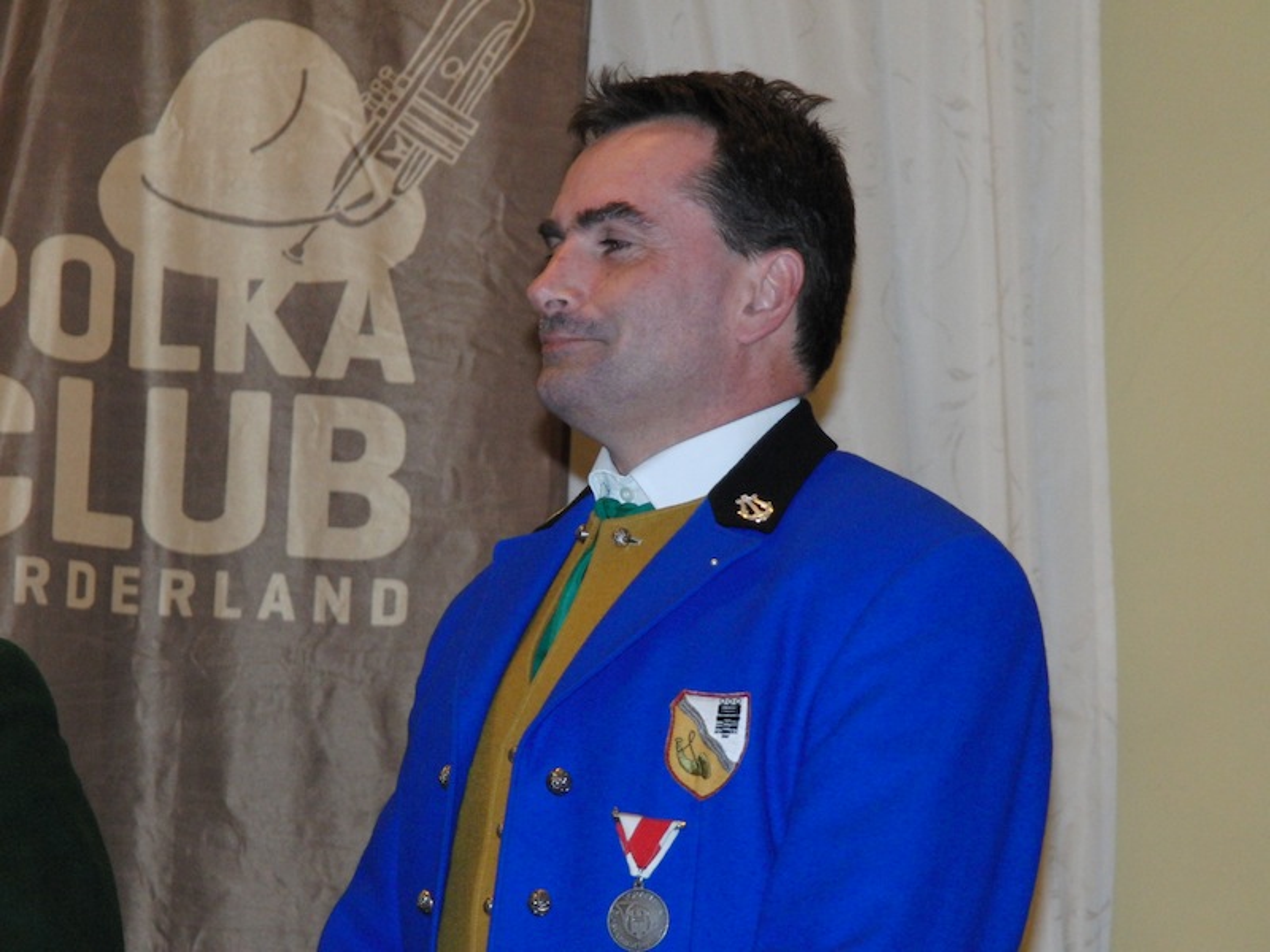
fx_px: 7338
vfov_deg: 7.4
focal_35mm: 200
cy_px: 476
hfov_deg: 9.9
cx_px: 635
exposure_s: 1/60
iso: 400
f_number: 3.4
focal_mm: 40.6
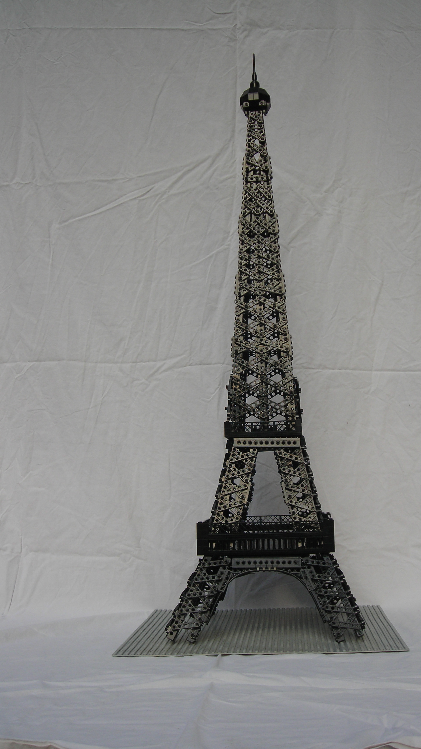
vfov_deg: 45.5
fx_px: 893
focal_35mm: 45
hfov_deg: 26.4
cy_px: 375
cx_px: 265
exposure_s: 1/101
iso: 50
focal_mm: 6.8
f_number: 3.3
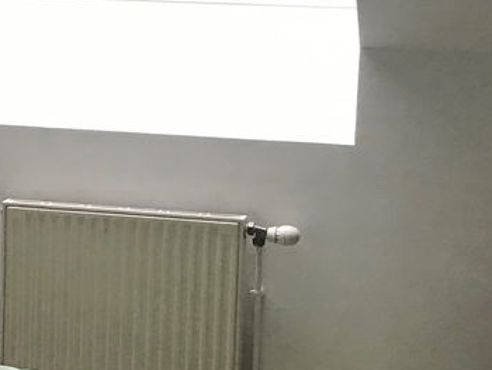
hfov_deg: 15.3
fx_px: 1821
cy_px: 211
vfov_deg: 11.6
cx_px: 83
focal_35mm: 128
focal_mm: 3.99
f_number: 1.8
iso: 32
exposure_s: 1/25
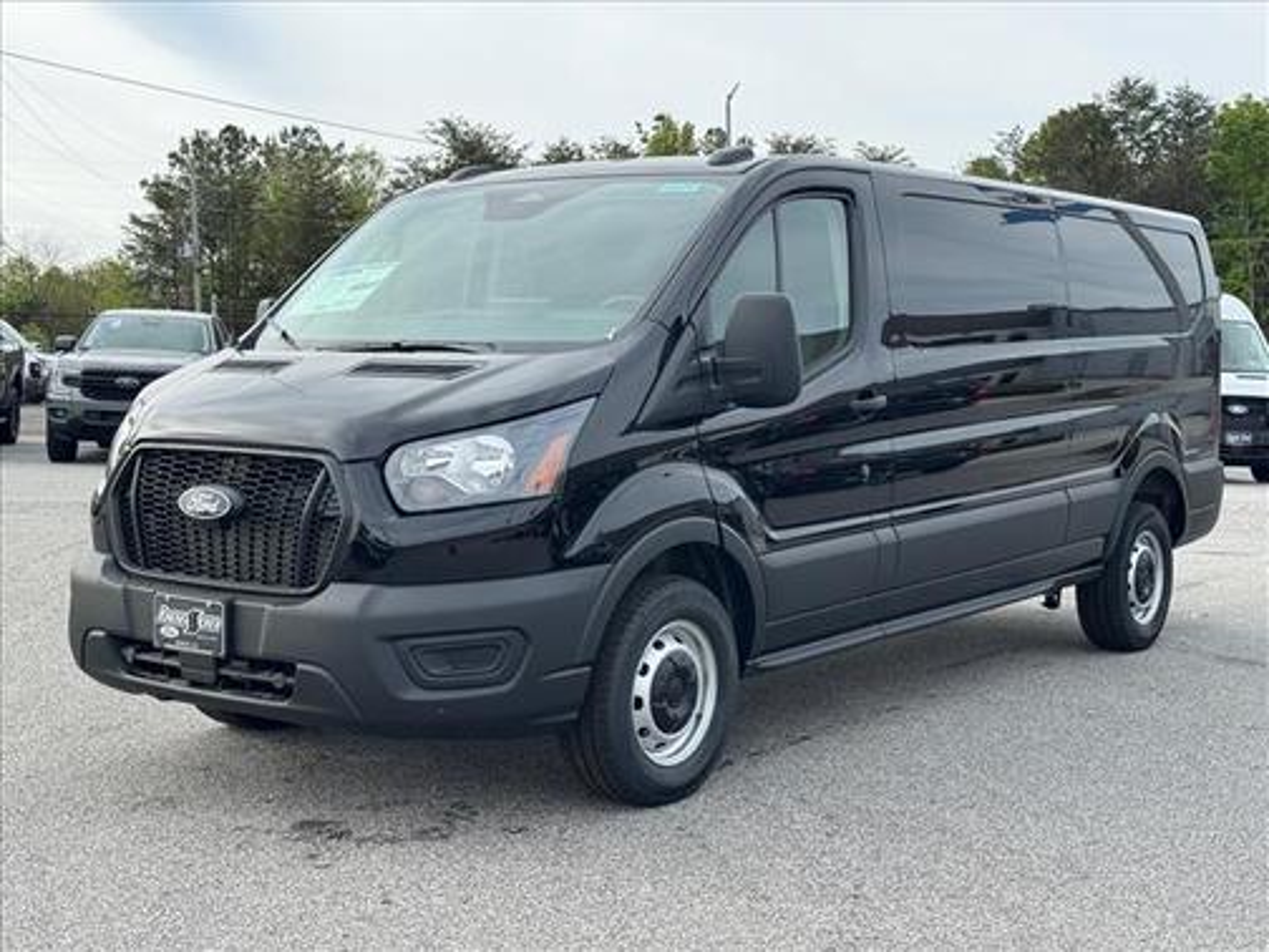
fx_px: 1760
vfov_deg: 30.3
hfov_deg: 39.7
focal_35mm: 48
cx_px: 634
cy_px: 476
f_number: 1.78
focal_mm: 6.76
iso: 64
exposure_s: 1/1339
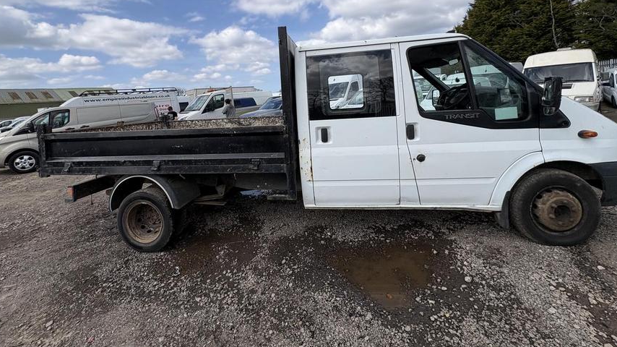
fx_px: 262
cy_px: 109
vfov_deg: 64.9
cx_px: 302
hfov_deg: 99.4
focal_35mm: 16
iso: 50
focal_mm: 2.22
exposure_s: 1/2083
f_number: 2.2
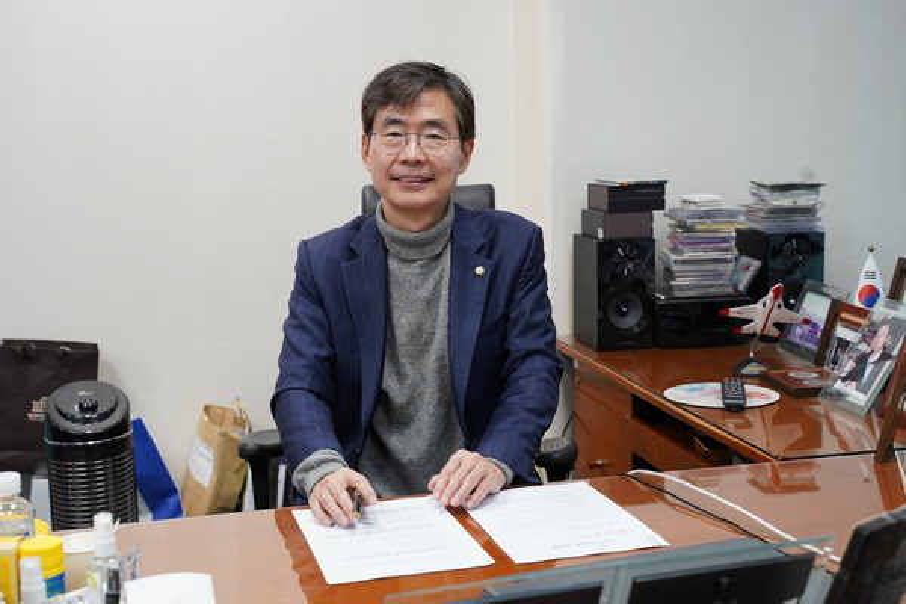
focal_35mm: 50
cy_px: 302
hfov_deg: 39.6
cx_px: 453
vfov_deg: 27.0
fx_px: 1258
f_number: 5
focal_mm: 50
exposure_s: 1/80
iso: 800
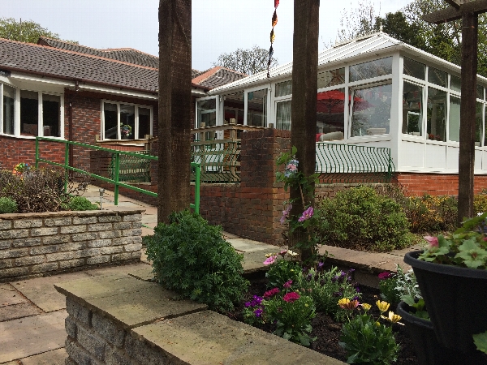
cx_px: 244
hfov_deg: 61.7
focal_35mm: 29
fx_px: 408
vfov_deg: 48.2
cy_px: 182
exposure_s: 1/1520
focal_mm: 4.15
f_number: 2.2
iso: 32
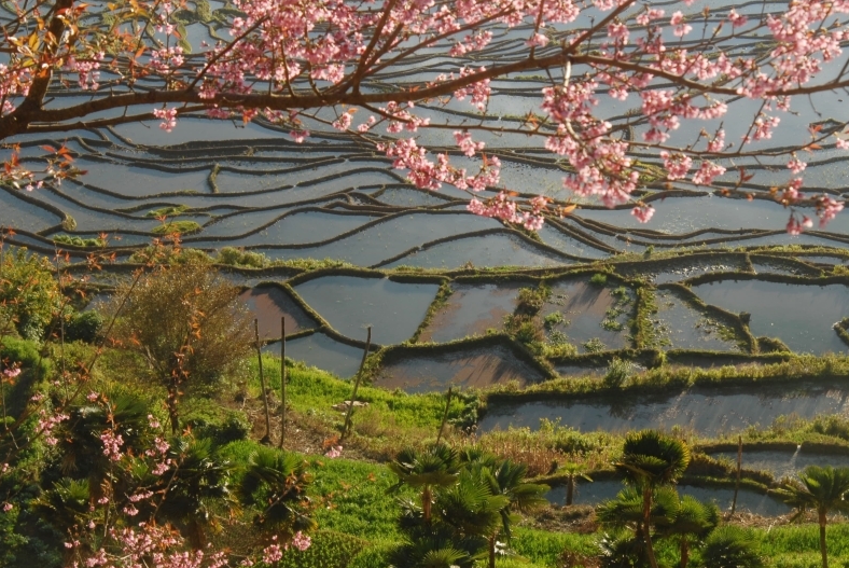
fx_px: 1841
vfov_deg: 17.5
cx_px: 549
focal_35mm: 78
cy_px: 266
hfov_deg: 25.9
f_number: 10
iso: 125
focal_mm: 40
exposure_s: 1/90
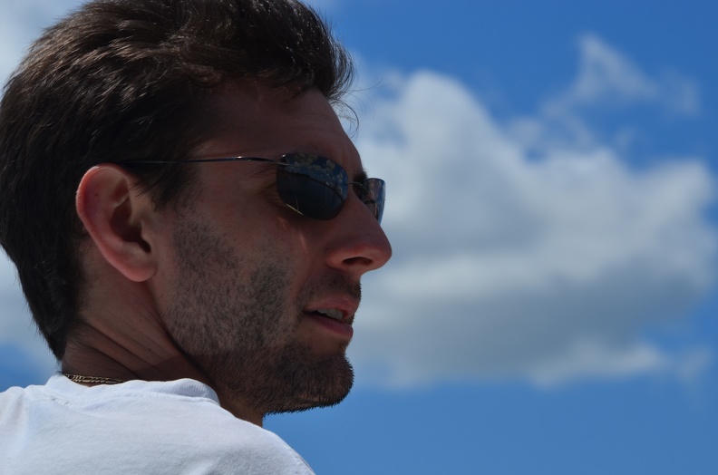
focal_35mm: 188
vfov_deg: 7.3
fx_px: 3731
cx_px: 359
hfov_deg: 11.0
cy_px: 238
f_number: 13
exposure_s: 1/320
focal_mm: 125
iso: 100
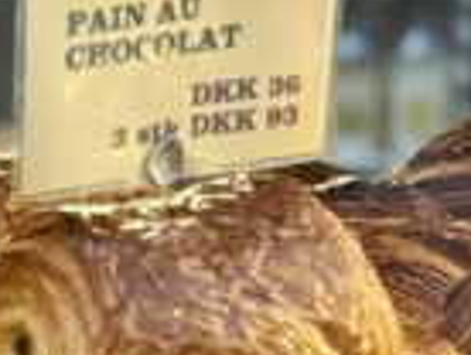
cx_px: -700
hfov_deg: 5.4
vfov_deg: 4.1
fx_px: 4852
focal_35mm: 356
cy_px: 949
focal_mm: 6.76
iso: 160
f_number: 1.78
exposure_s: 1/50
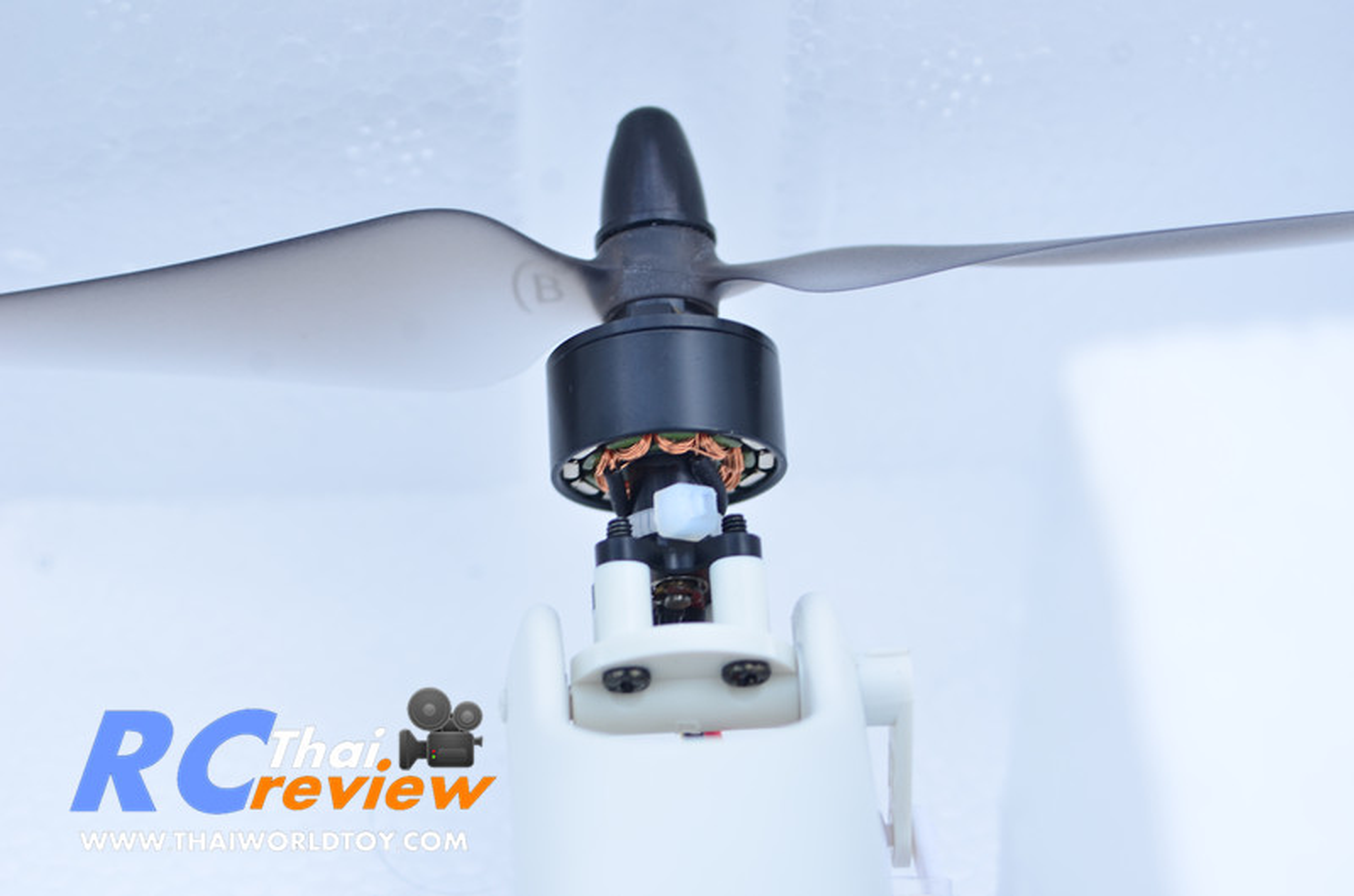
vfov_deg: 11.4
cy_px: 448
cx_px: 677
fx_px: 4502
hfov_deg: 17.1
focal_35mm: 120
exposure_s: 1/60
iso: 100
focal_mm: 80
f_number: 5.6
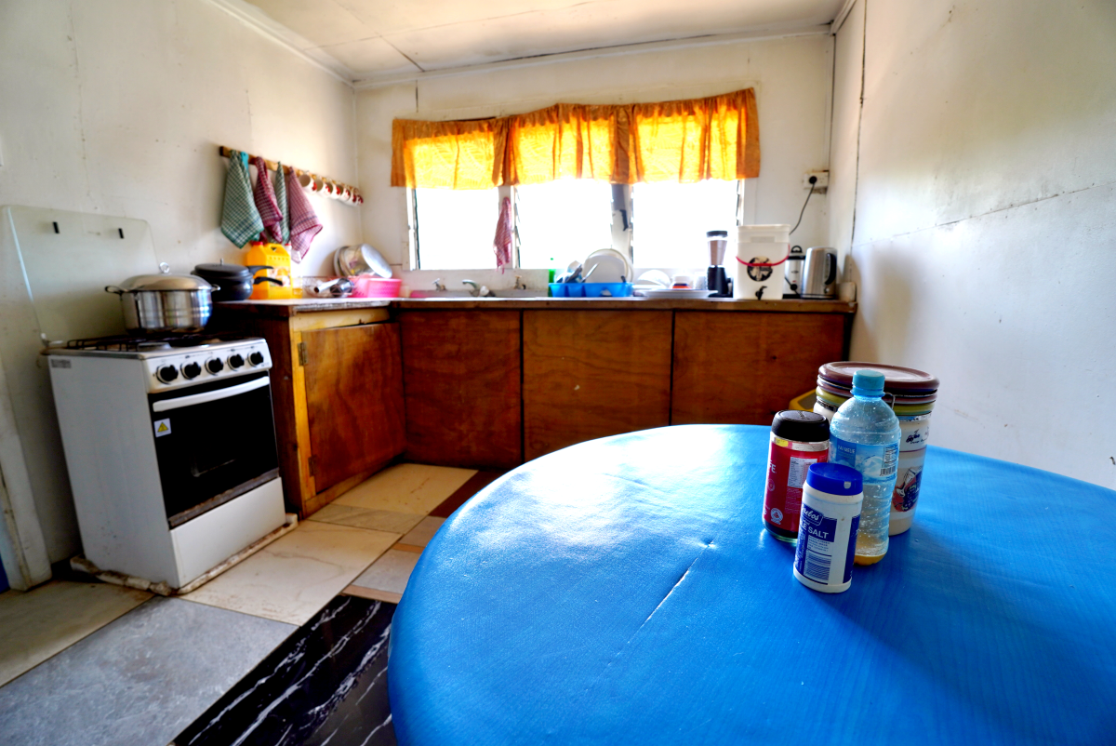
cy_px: 373
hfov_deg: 100.3
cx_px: 558
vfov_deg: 77.4
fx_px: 465
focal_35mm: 15
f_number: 3.5
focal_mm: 10
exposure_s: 1/30
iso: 100
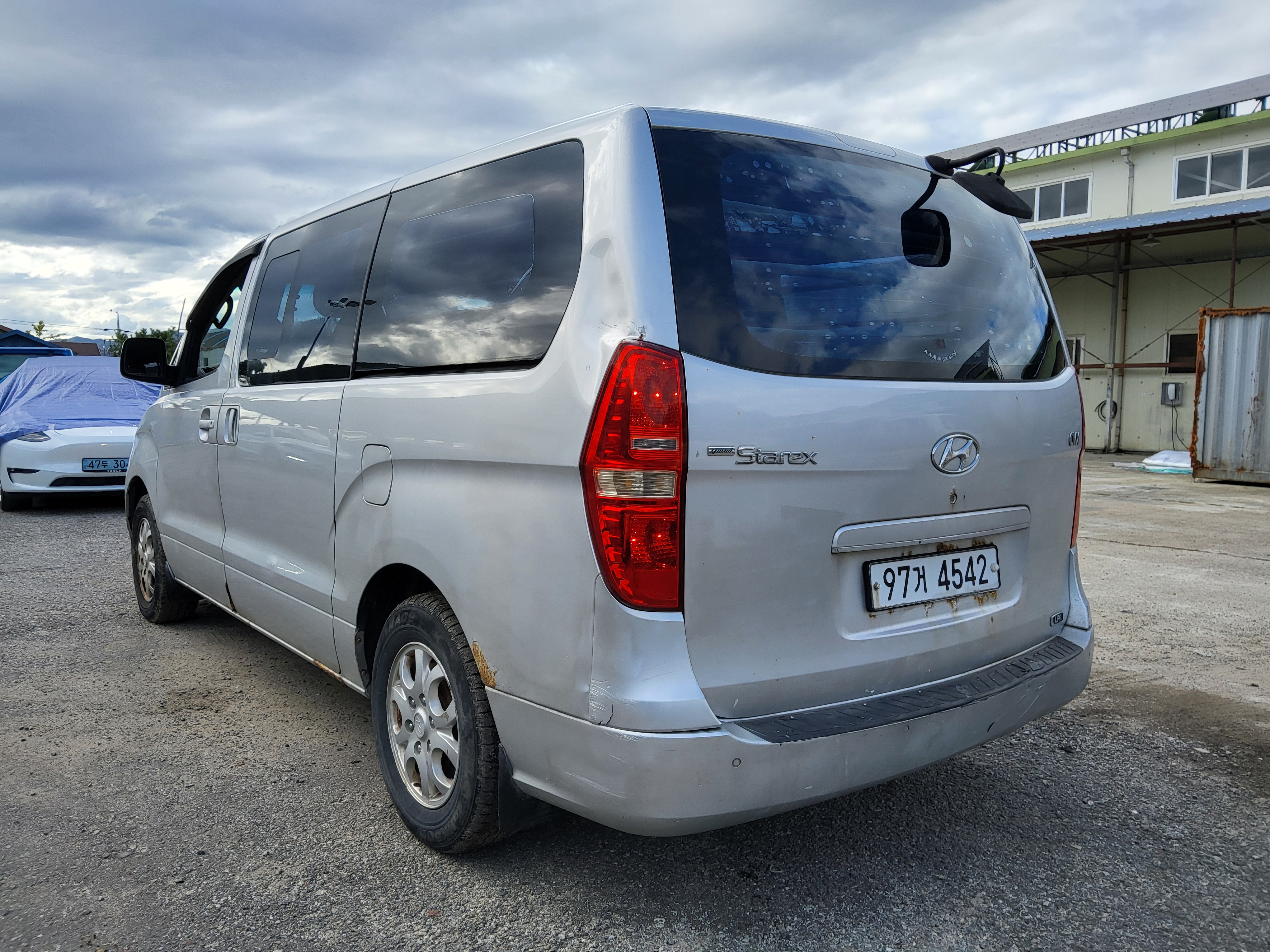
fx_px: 954
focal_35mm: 26
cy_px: 476
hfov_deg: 67.3
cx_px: 635
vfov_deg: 53.1
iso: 12
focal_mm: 3.98
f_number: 1.8
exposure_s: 1/421
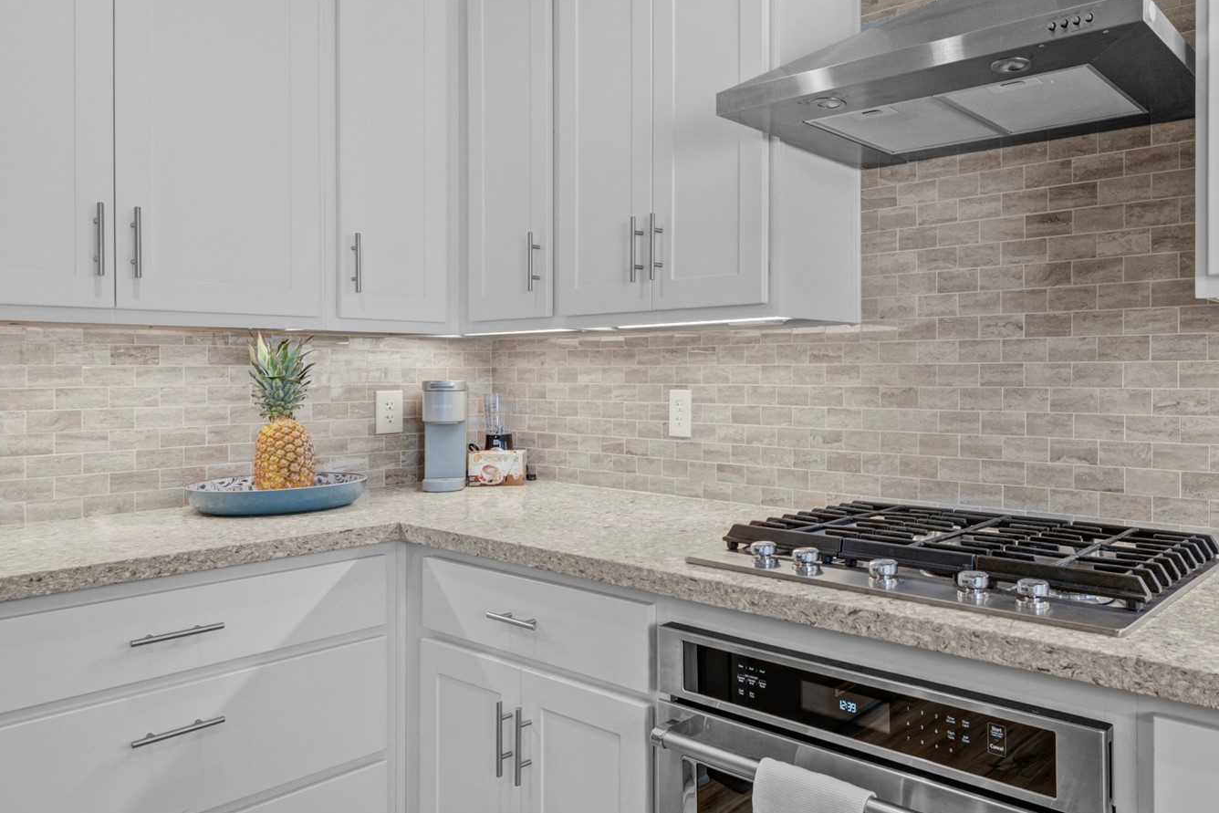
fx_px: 880
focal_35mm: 26
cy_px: 385
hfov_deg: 67.3
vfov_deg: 49.5
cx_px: 823
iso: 200
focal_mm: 16
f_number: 8
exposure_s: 1/4
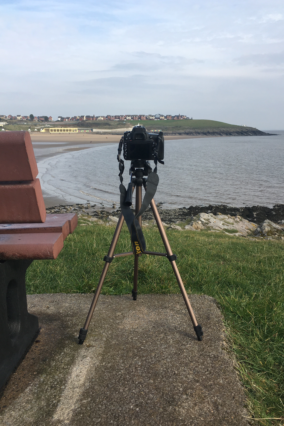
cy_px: 213
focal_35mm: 32
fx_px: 379
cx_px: 144
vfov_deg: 58.7
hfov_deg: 41.1
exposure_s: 1/1166
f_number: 2.2
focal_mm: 4.15
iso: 25
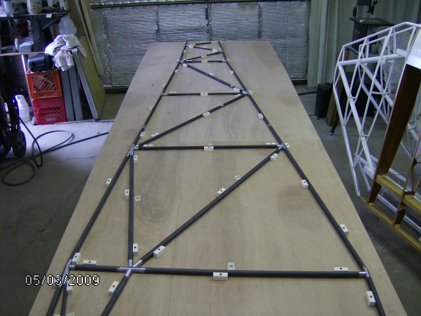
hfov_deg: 51.4
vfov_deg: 39.7
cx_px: 210
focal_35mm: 36
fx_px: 438
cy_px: 158
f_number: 2.8
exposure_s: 1/64
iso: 136
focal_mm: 6
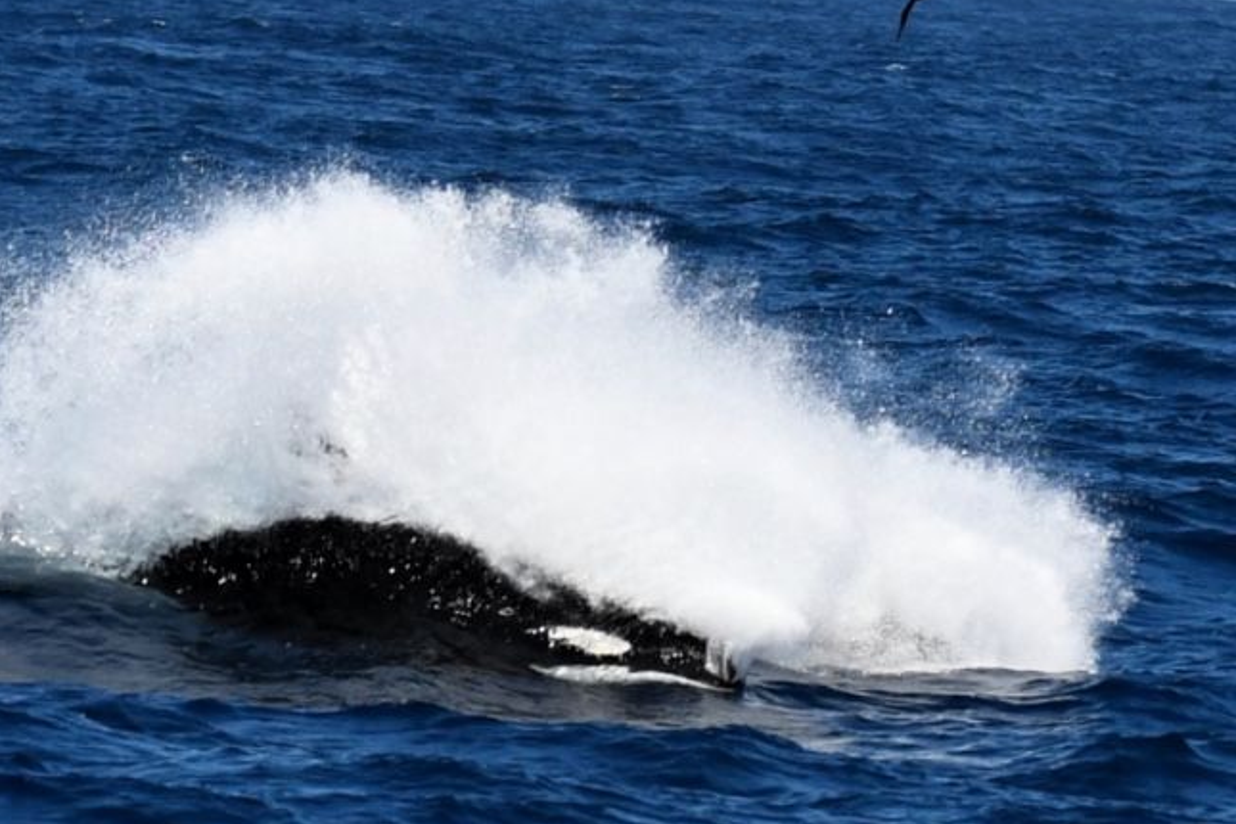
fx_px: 9578
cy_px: 430
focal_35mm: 279
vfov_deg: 4.9
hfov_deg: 7.4
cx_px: 471
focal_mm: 150
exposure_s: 1/2000
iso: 320
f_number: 8
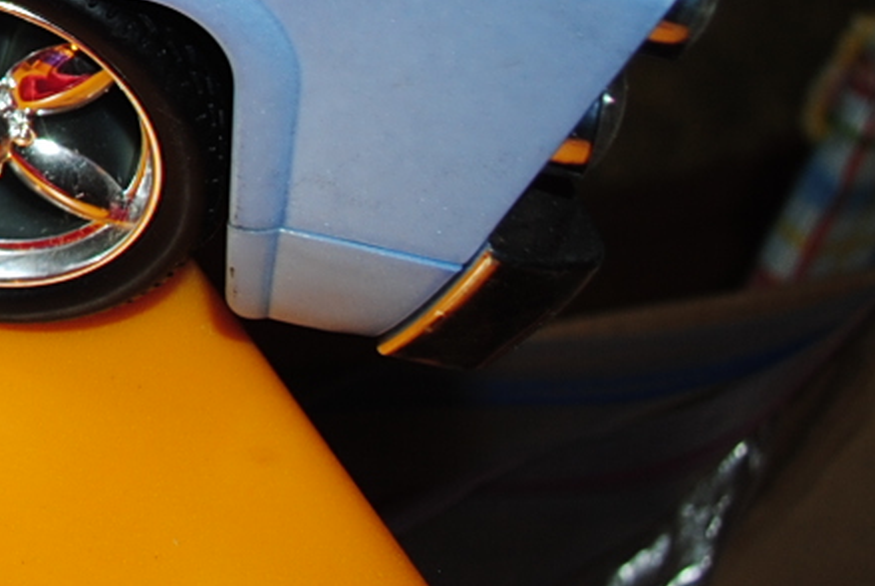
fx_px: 2896
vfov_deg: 11.0
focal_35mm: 119
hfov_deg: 14.4
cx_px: -847
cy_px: -361
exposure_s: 1/40
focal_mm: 18
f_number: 3.5
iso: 100
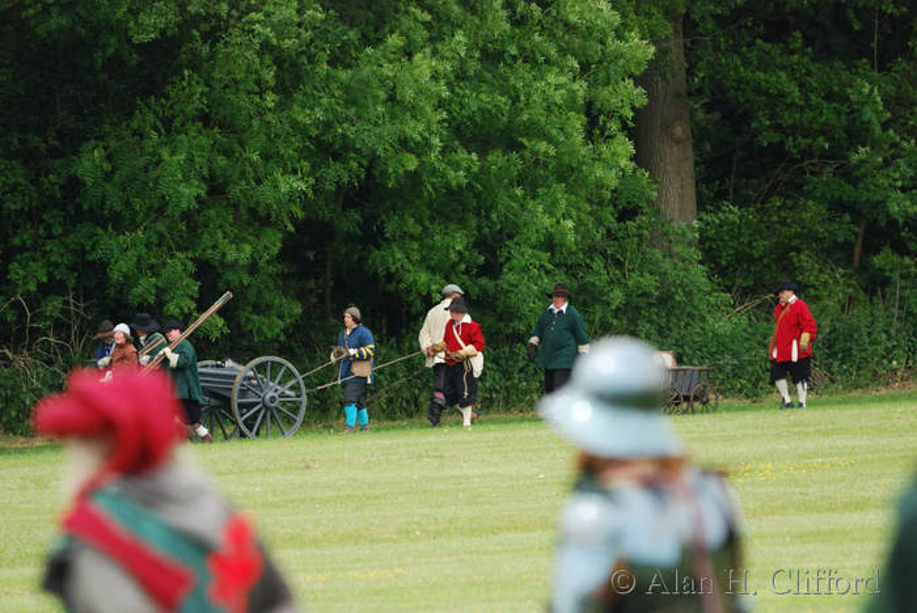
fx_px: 15296
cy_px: 306
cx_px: 458
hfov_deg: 3.4
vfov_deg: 2.3
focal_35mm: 600
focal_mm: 400
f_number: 5.6
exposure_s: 1/500
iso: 450
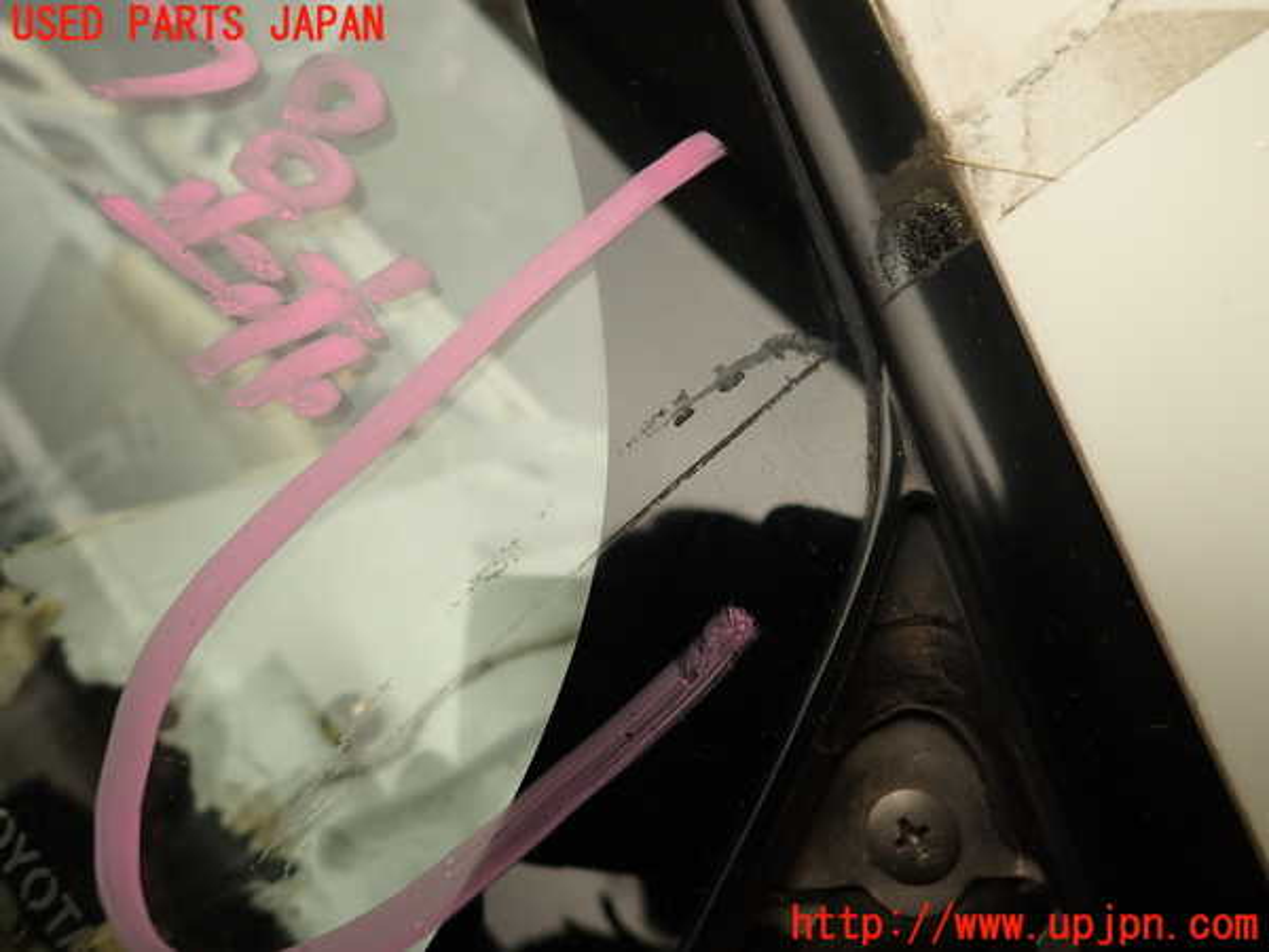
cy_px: 476
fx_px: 916
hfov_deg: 69.4
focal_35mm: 25
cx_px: 634
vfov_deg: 54.9
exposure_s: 1/60
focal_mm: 4.5
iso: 100
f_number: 2
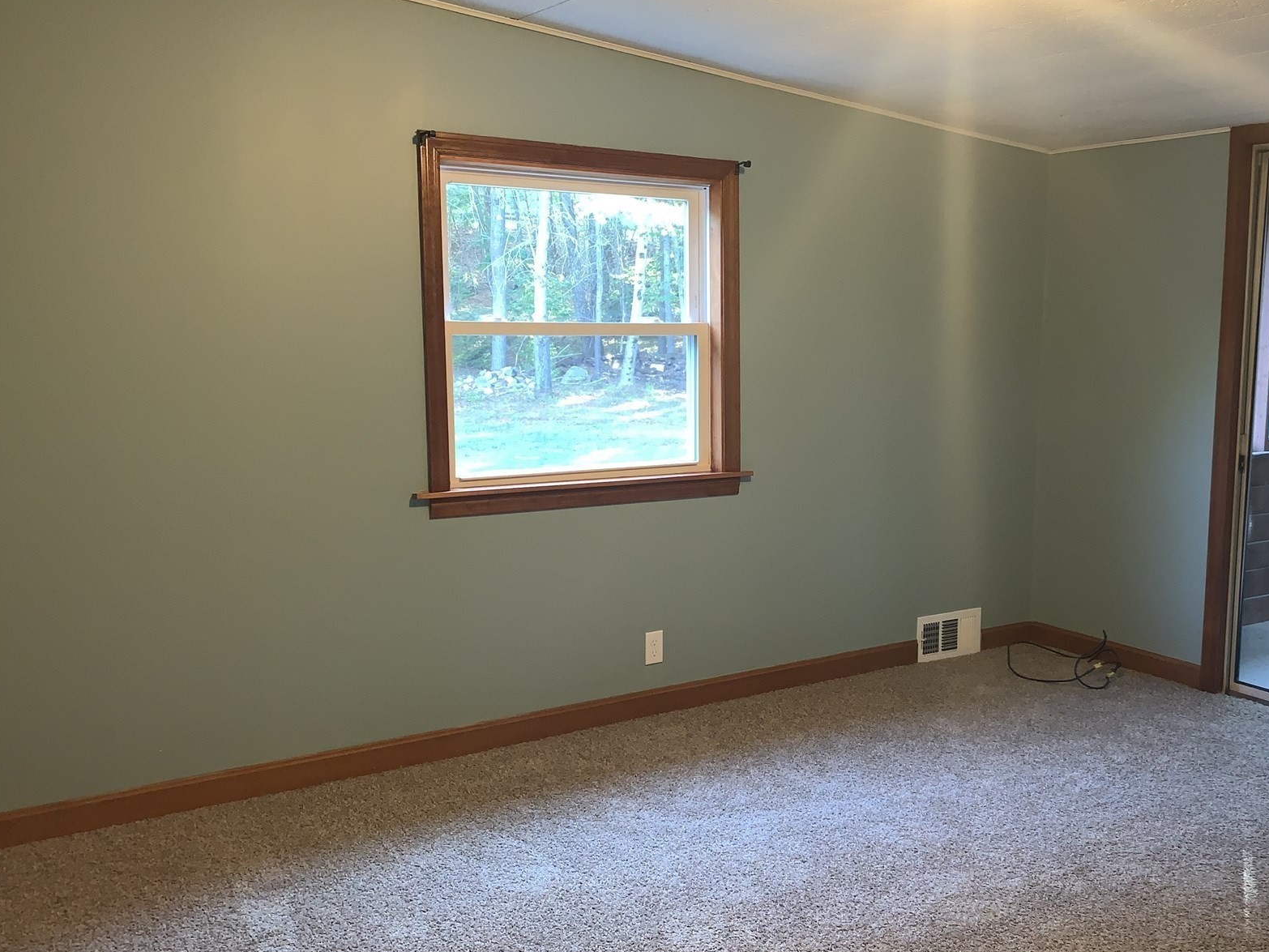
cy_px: 510
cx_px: 759
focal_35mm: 34
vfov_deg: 41.8
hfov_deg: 53.6
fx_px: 1247
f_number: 1.8
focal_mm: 4.25
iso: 80
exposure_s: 1/15
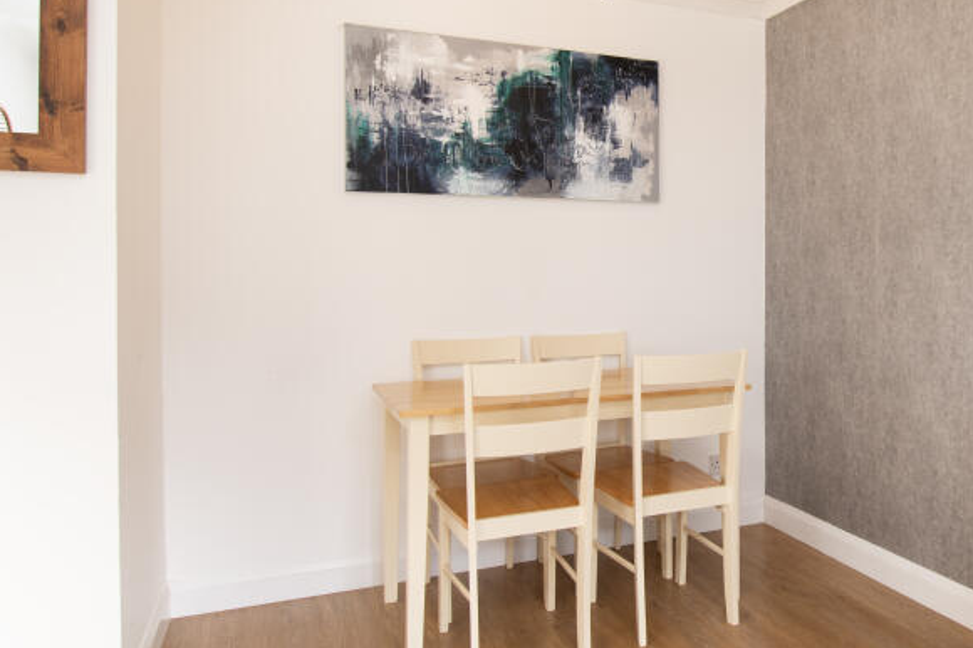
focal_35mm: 30
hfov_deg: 58.6
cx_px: 735
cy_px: 242
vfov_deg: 43.2
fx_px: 810
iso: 200
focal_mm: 11.5
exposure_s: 1/13
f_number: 8
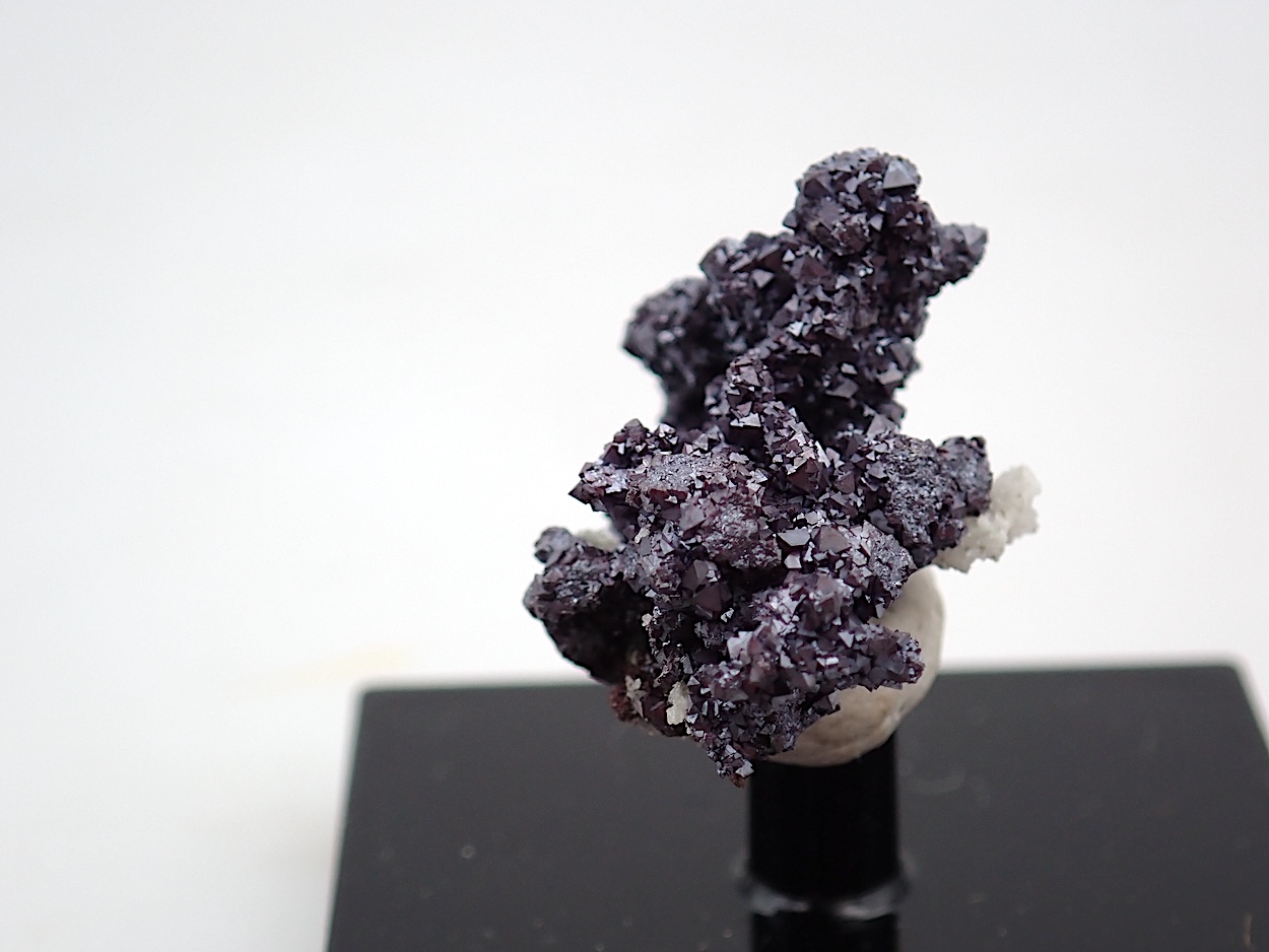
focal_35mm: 100
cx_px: 634
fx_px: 3667
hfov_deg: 19.6
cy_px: 476
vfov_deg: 14.8
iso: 200
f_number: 4.9
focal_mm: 18
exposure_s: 1/125
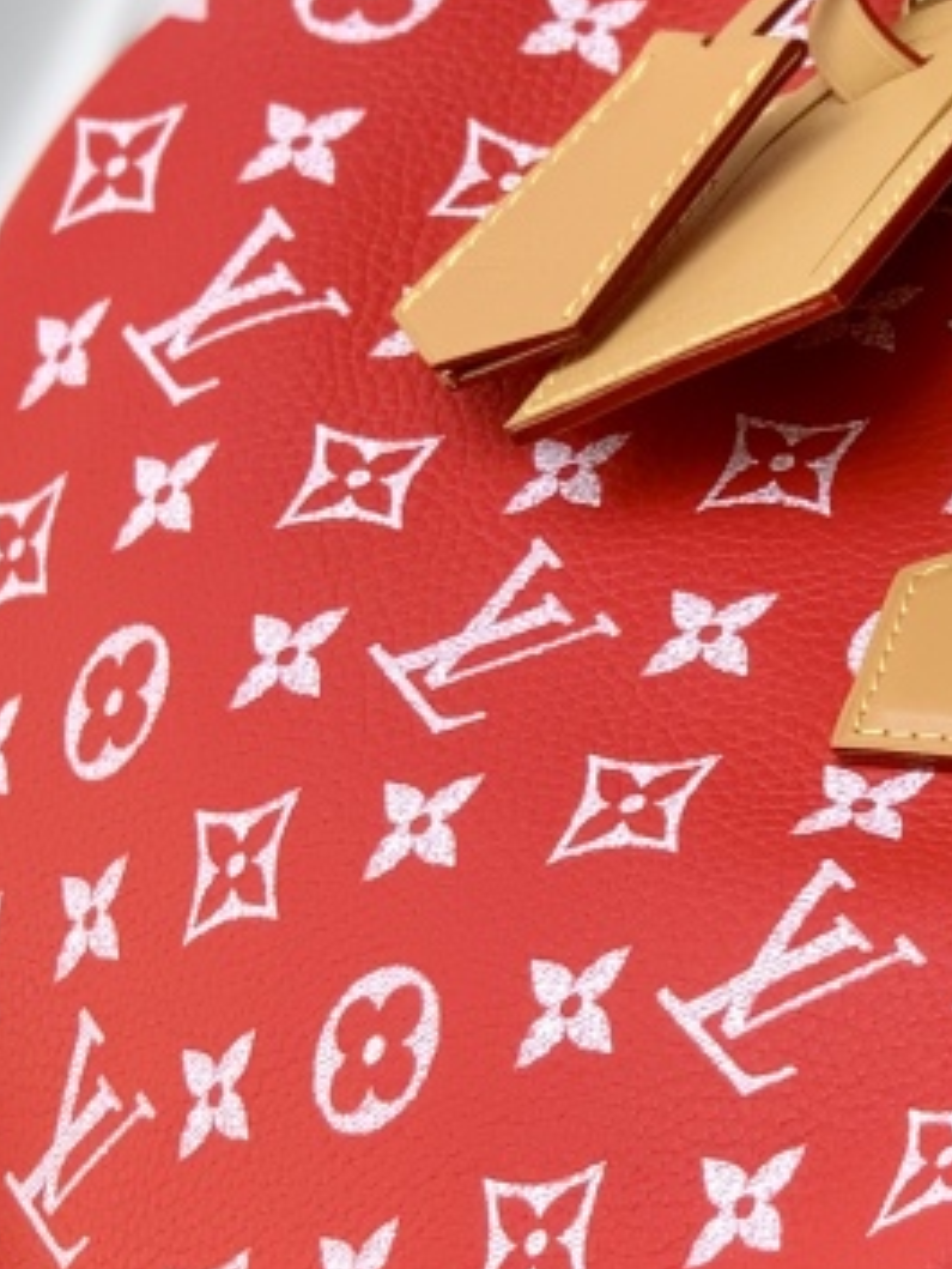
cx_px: 866
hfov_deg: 7.0
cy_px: 859
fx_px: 7769
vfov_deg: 9.3
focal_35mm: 212
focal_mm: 6
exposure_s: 1/122
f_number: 2.4
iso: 16
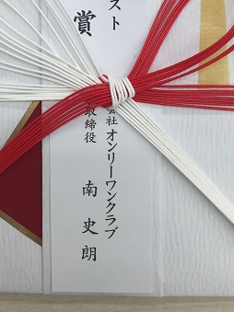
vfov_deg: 32.2
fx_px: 514
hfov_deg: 25.6
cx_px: 114
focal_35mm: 57
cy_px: 34
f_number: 2.2
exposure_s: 1/120
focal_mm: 4.15
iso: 50
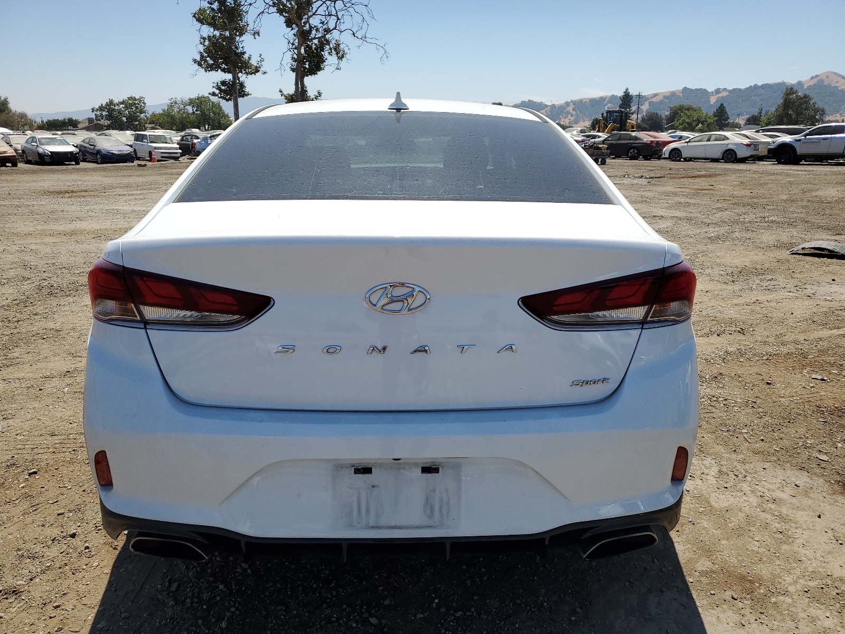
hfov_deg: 67.3
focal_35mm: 26
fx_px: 635
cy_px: 317
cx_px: 422
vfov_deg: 53.1
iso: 50
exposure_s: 1/5000
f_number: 1.5
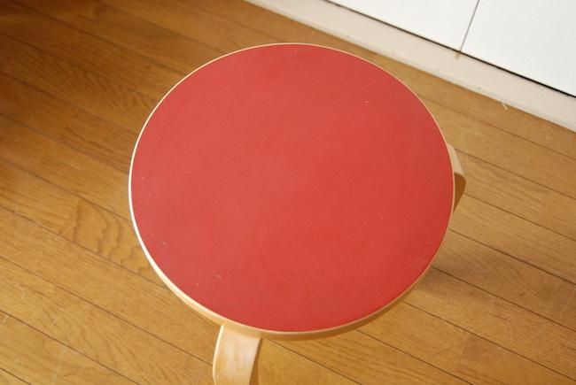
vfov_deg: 28.1
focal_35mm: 48
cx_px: 288
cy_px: 192
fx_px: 769
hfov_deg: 41.1
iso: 1250
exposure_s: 1/40
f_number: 3.8
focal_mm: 32
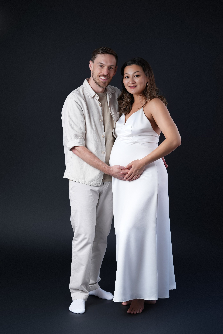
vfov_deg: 23.9
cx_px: 112
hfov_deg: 16.1
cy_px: 167
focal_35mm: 85
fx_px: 790
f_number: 4
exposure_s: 1/250
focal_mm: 85
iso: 800
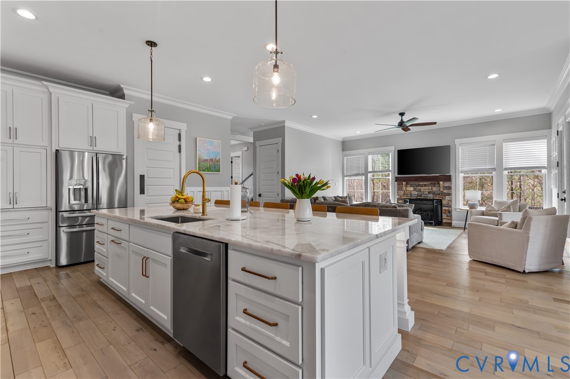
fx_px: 253
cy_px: 190
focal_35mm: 16
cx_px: 285
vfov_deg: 73.7
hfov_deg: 96.8
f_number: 8
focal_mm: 16
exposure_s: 1/50
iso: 2000
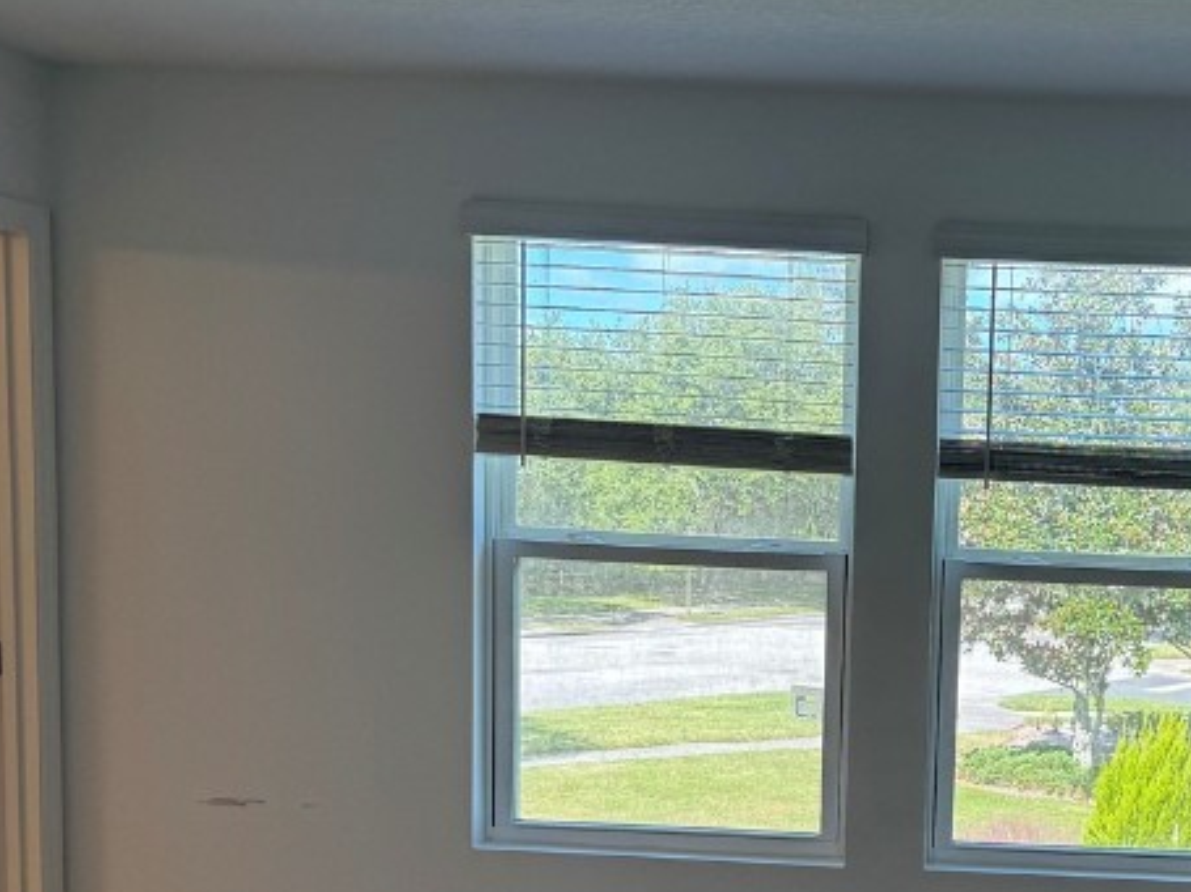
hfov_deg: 34.0
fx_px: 1857
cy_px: 722
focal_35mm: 54
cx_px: 1023
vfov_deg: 26.5
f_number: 1.78
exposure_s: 1/280
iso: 100
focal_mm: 6.76
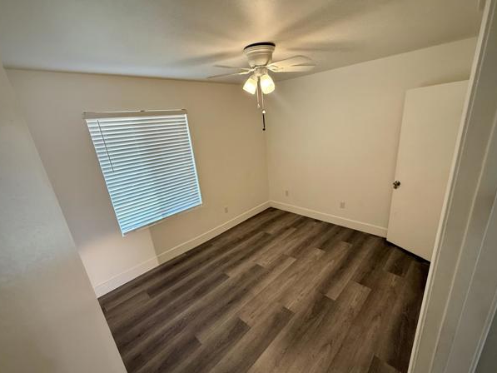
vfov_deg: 81.7
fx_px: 215
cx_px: 255
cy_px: 193
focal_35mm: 15
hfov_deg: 98.1
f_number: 2.2
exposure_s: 1/120
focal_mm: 2.22
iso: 250
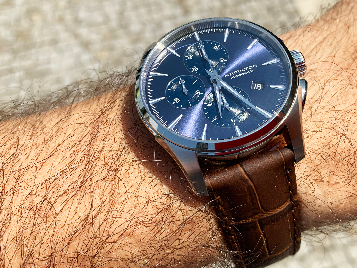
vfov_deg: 38.4
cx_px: 213
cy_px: 99
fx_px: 382
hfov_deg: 49.9
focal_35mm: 37
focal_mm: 4.25
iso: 25
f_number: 1.8
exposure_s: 1/2681
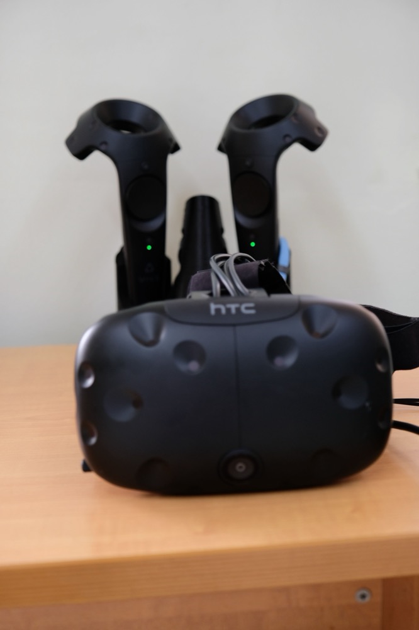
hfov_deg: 26.5
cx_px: 210
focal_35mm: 51
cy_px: 315
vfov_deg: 38.9
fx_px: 891
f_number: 2.8
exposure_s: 1/60
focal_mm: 34.2
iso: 640
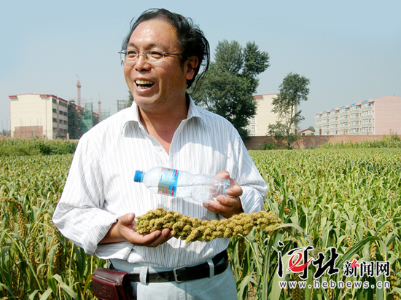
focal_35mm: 41
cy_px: 150
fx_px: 475
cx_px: 200
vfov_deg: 35.1
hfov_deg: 45.8
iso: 50
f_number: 4.9
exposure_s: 1/683
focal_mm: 8.5
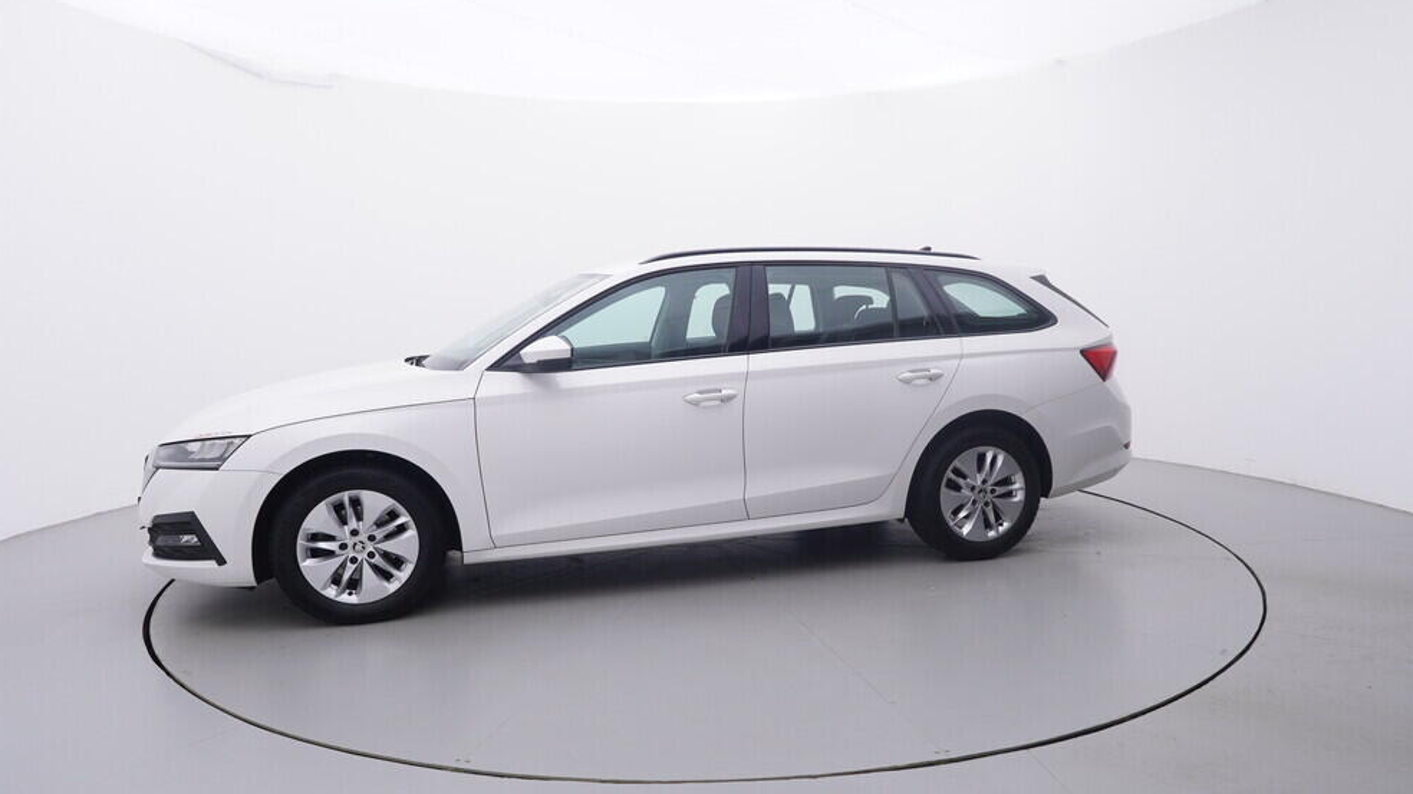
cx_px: 705
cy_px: 414
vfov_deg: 46.7
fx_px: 919
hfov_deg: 75.1
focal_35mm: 25
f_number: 5
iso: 200
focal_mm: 15
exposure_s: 1/80
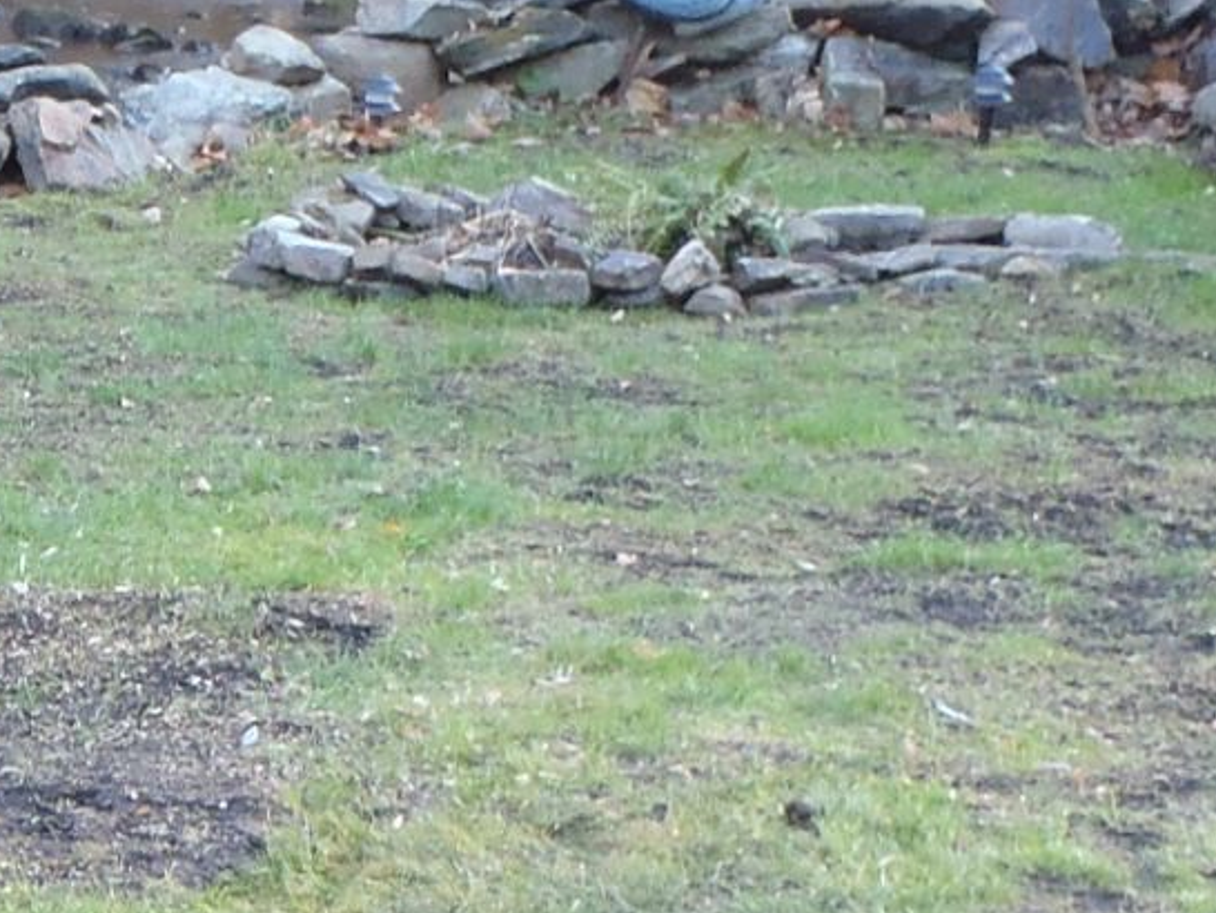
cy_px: 1064
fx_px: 3690
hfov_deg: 17.2
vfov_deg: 13.7
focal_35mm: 105
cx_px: -494
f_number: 3.9
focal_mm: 5
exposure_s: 1/30
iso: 160
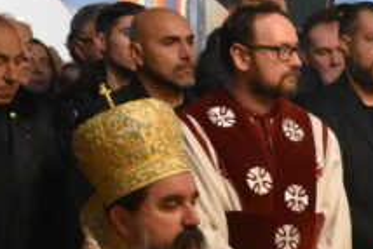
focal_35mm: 168
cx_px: 631
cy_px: 256
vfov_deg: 8.1
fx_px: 1742
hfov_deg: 11.5
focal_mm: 32
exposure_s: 1/60
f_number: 4.2
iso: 6400
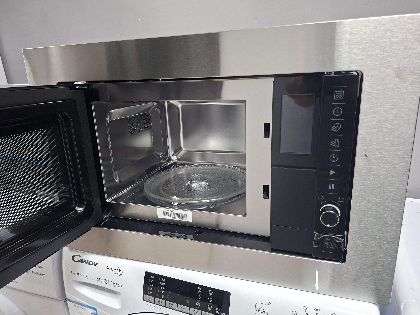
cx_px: 210
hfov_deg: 73.9
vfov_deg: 58.9
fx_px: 279
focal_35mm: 23
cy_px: 158
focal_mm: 5.54
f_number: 1.8
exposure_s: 1/33
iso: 320
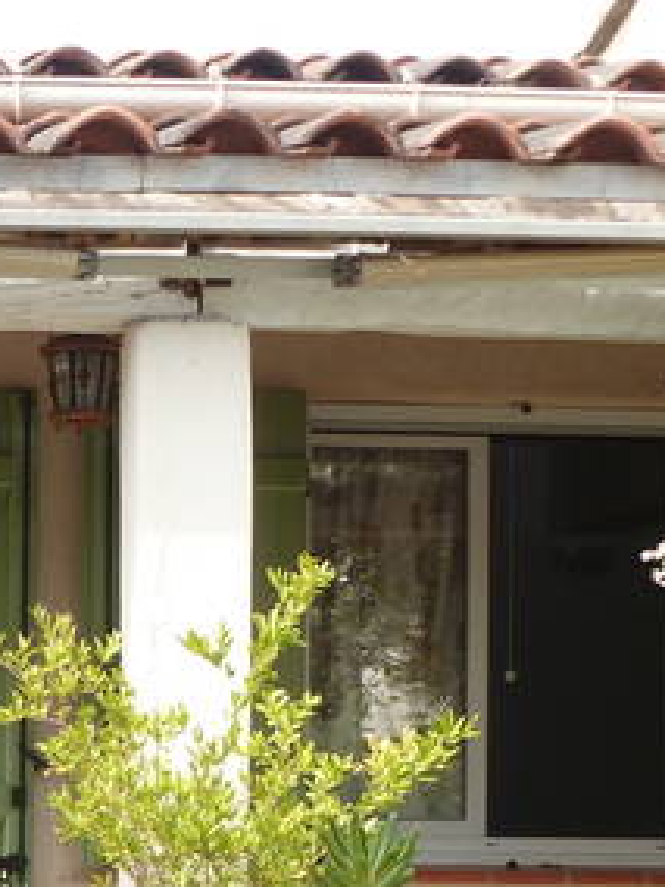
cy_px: 771
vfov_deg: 24.4
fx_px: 1998
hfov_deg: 17.3
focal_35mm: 78
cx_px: -284
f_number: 3.3
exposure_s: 1/160
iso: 100
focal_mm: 5
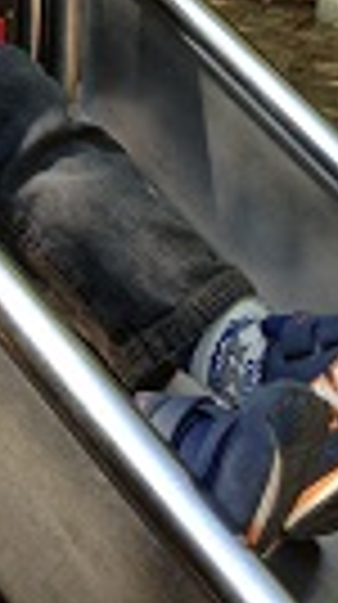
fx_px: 2111
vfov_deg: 15.5
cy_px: -194
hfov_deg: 9.0
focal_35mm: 132
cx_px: -122
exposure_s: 1/583
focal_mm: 4.13
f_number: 2.4
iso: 50
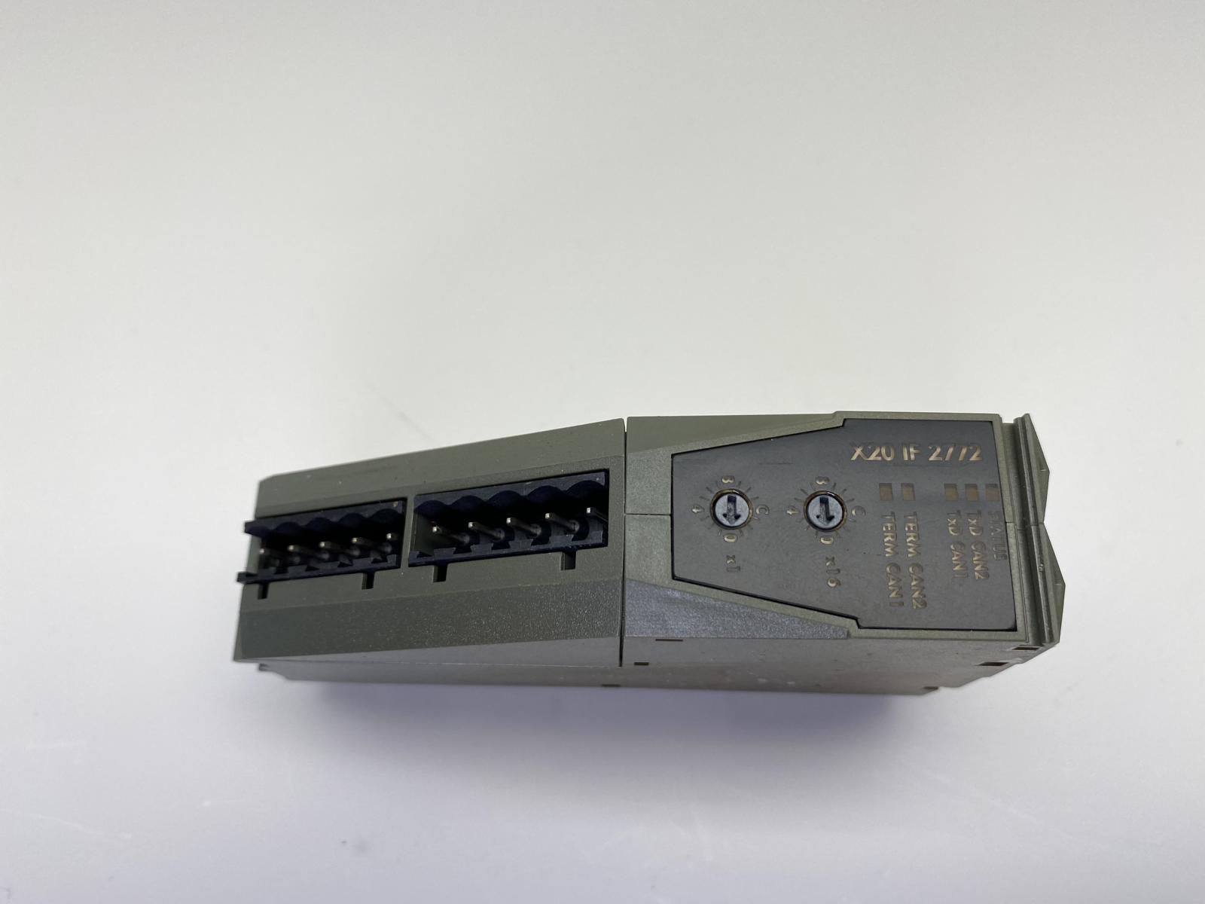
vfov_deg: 53.1
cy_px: 452
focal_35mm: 26
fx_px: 905
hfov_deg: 67.3
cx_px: 602
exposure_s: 1/489
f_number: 1.8
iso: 32
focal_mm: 4.25
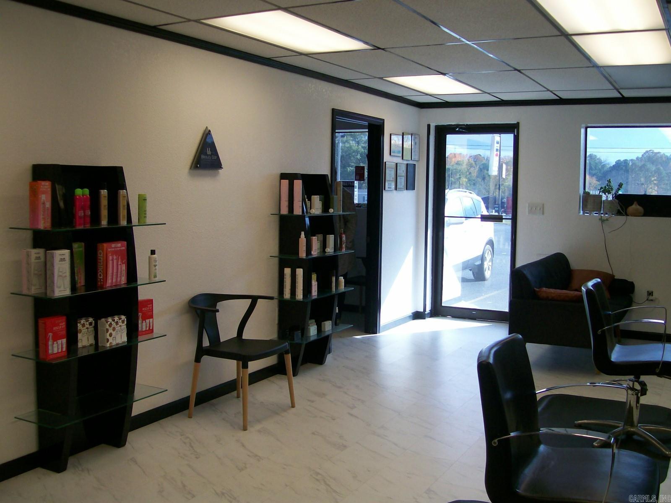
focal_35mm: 36
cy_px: 252
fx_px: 698
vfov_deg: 39.7
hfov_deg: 51.4
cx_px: 336
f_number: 2.7
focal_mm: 6
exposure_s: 1/139
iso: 80
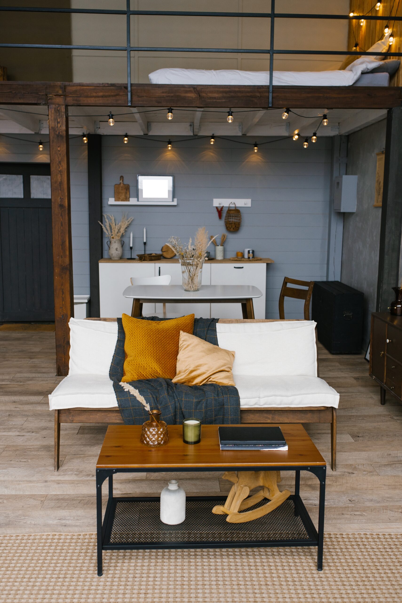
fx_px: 586
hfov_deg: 37.9
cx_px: 201
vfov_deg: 54.4
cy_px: 302
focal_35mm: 35
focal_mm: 35
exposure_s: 1/160
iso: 200
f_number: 4
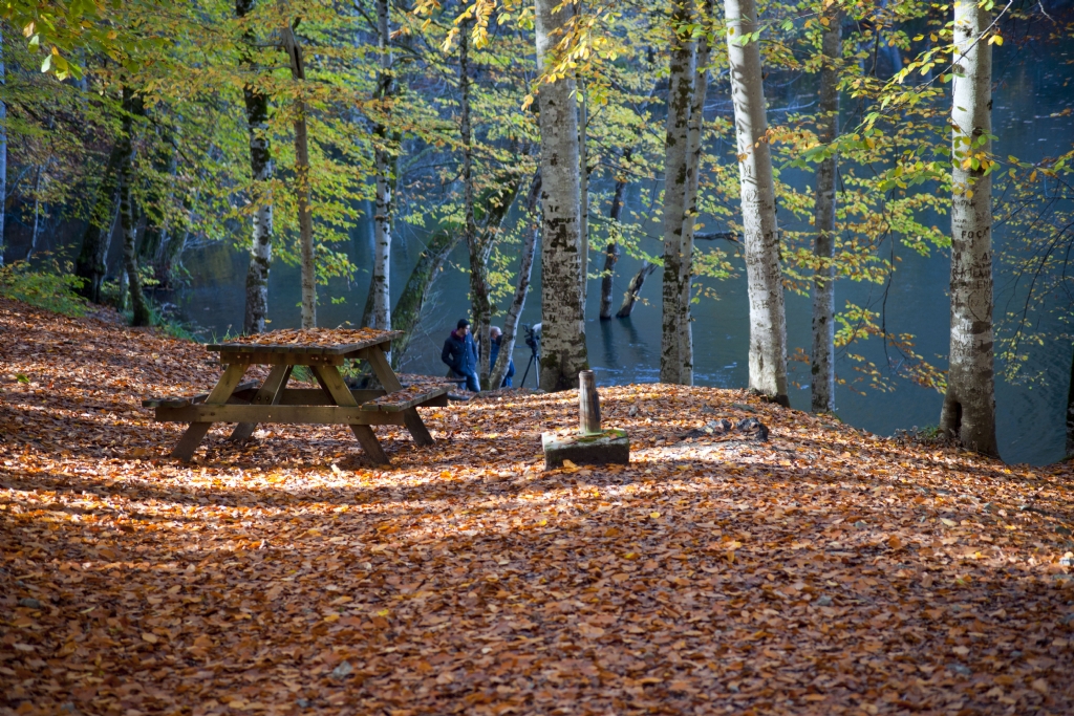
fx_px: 3133
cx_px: 537
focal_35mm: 105
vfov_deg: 13.0
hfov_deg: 19.5
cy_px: 358
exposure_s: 1/25
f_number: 6.3
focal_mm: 105
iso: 250
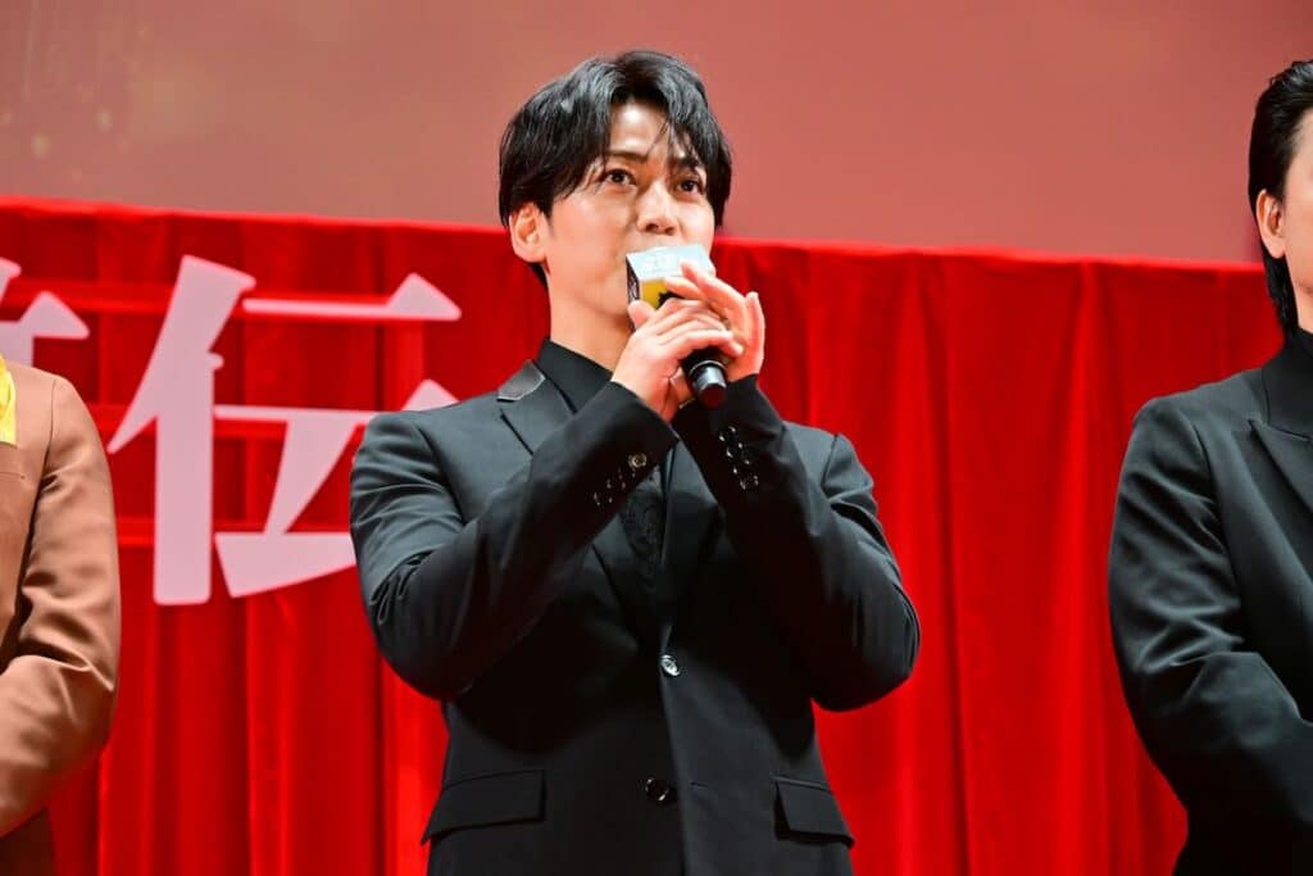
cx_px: 656
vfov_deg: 11.0
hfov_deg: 16.4
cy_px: 438
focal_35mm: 125
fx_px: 4559
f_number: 6.3
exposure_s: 1/200
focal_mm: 125
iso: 1600
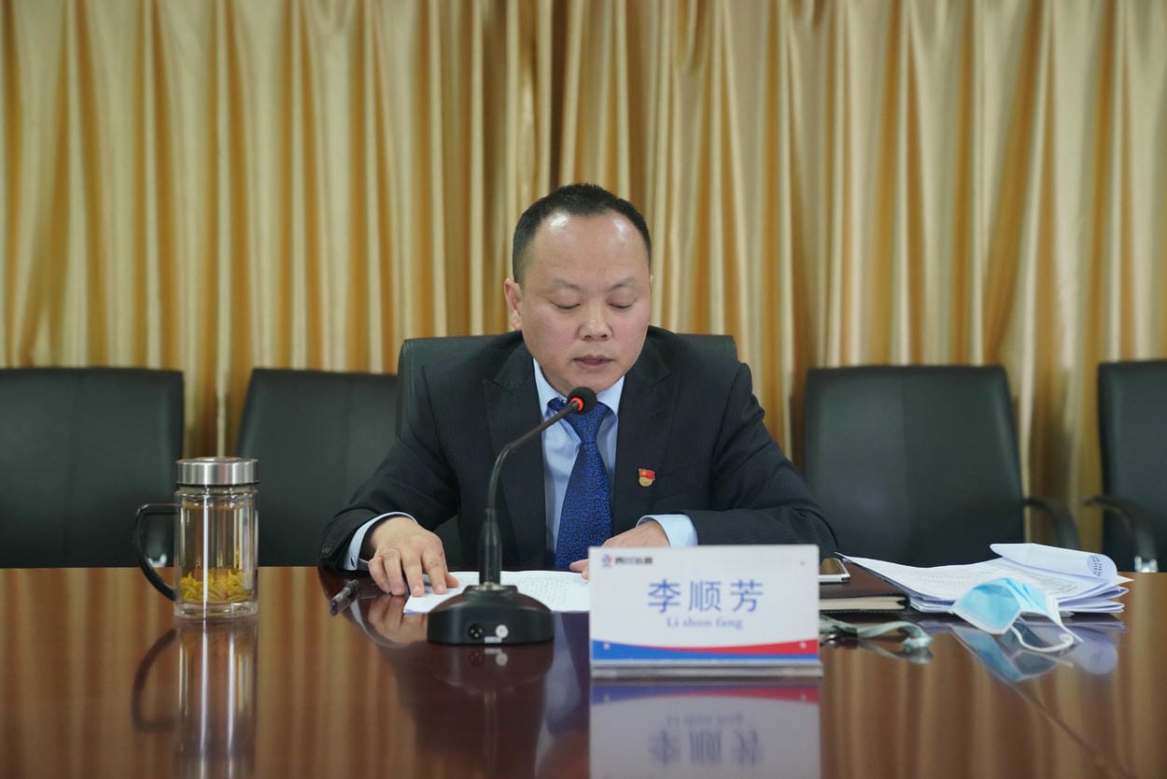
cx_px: 584
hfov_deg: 31.0
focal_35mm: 65
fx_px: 2107
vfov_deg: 20.9
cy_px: 390
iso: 5000
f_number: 4
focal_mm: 65
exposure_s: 1/160
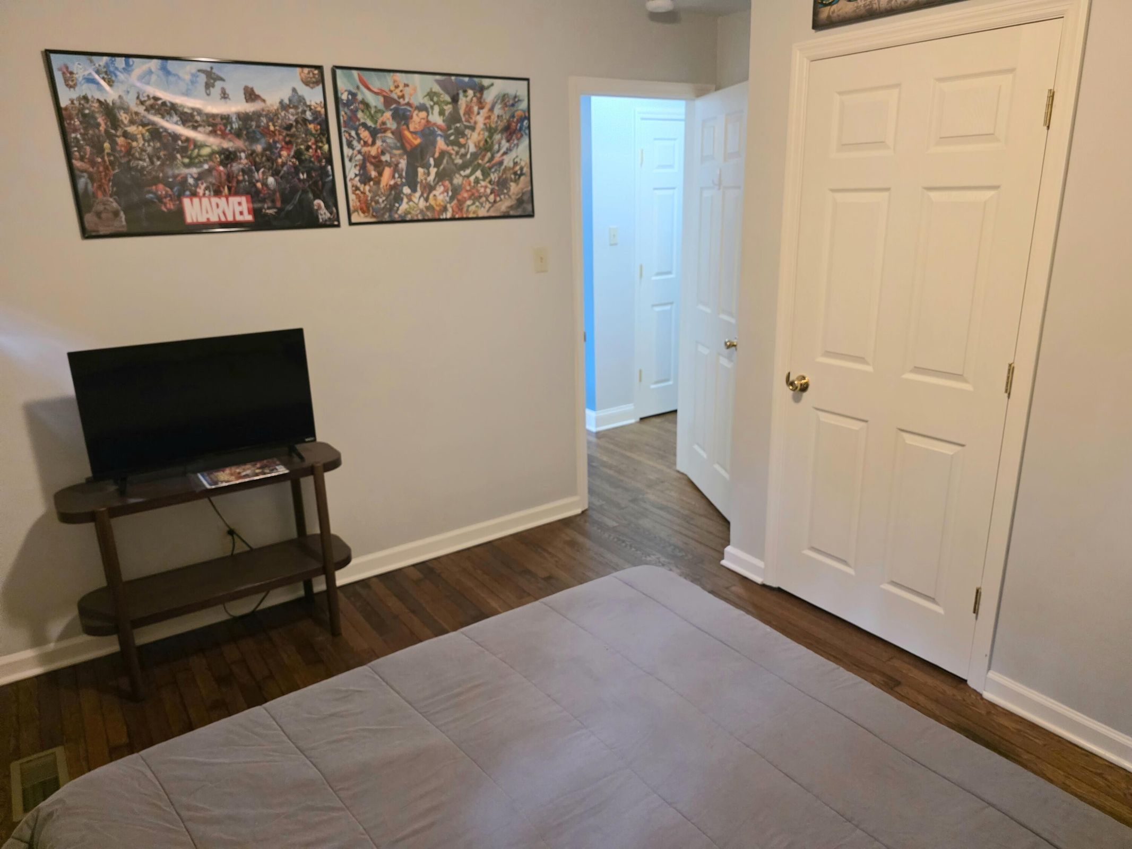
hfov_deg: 73.9
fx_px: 752
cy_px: 424
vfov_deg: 58.9
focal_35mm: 23
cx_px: 566
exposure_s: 1/120
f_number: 1.7
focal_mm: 6.3
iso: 800
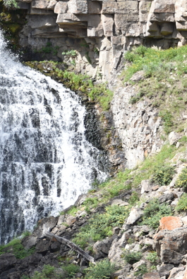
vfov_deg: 5.2
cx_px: -83
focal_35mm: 393
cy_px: 217
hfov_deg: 3.5
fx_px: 3059
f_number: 5.6
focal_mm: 122
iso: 160
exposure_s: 1/250
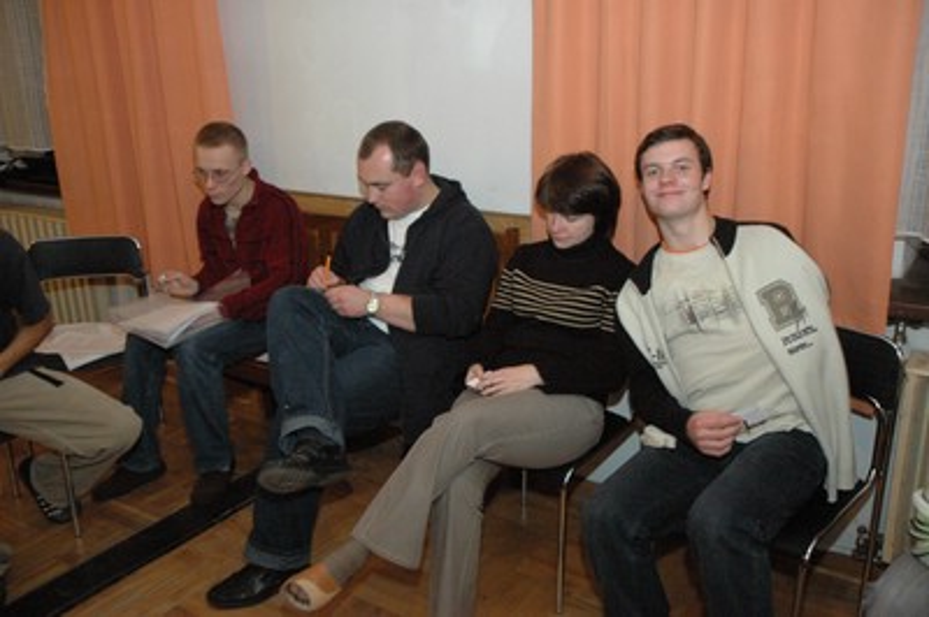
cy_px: 308
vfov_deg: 39.9
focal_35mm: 33
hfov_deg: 57.3
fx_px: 851
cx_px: 464
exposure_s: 1/45
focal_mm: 22
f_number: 3.8
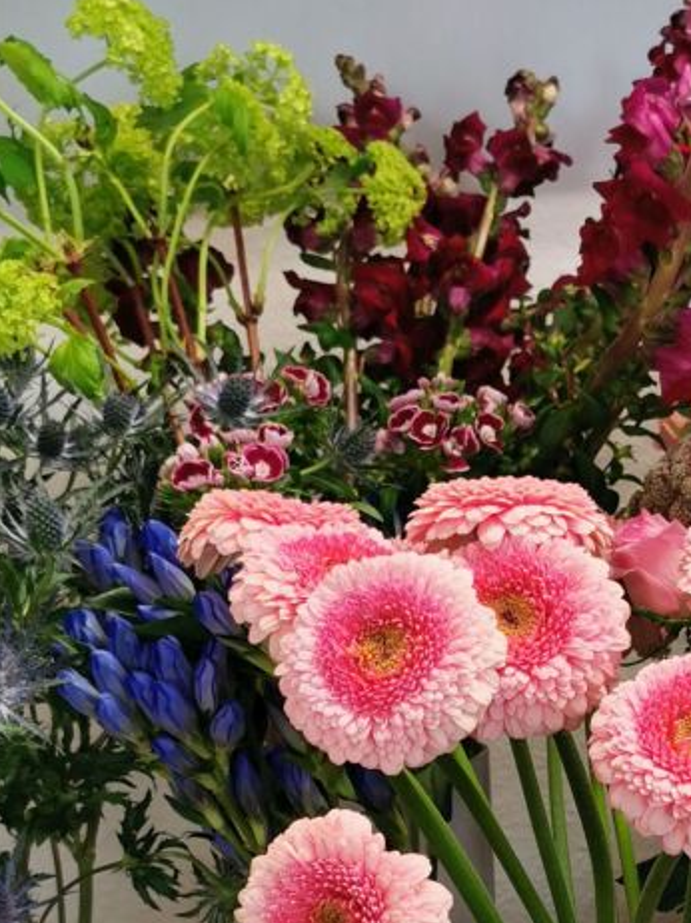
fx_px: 2078
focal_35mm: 78
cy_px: 863
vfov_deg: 24.2
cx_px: 538
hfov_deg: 18.7
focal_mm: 5.56
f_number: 1.6
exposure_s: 1/100
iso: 64
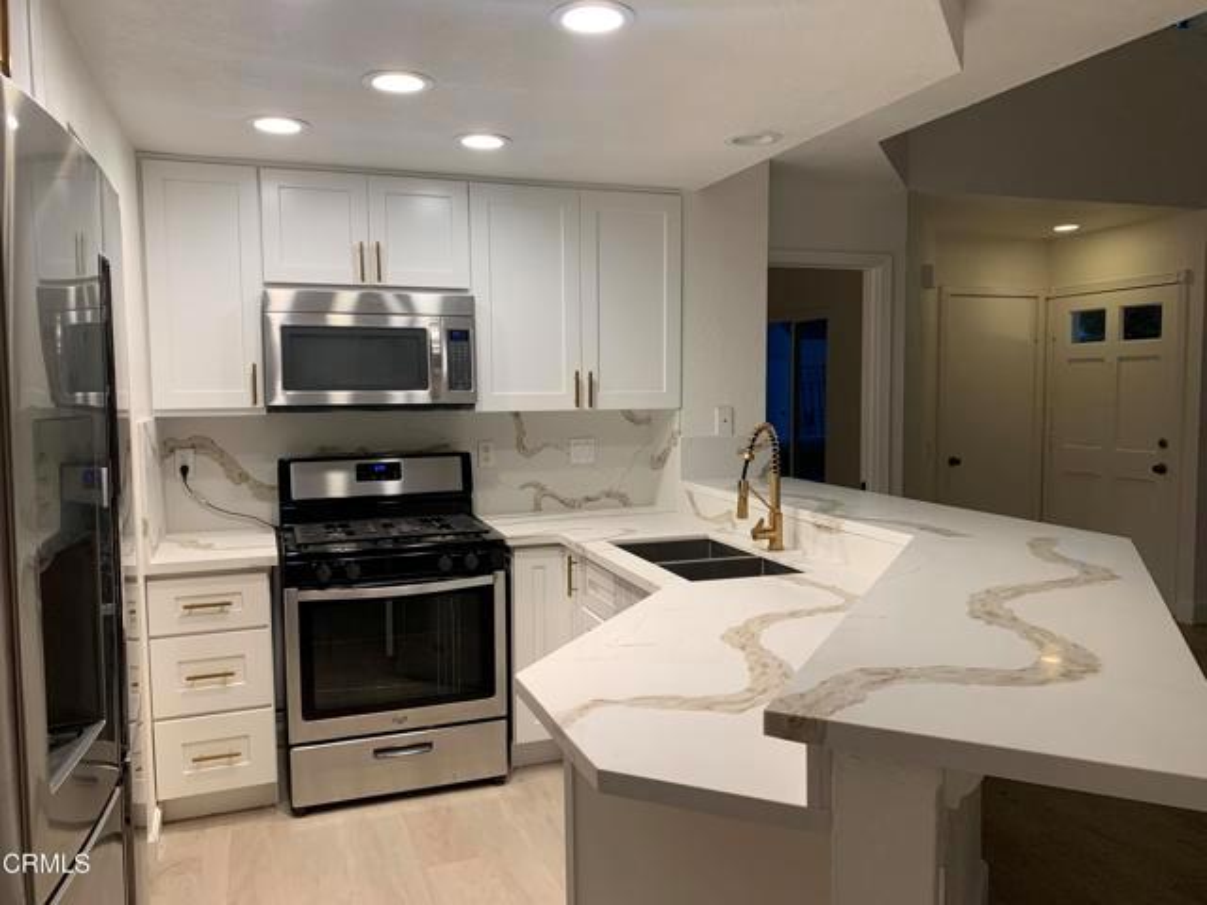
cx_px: 604
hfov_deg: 67.3
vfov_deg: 53.1
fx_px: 907
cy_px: 452
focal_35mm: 26
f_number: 1.8
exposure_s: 1/120
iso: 100
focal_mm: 4.25
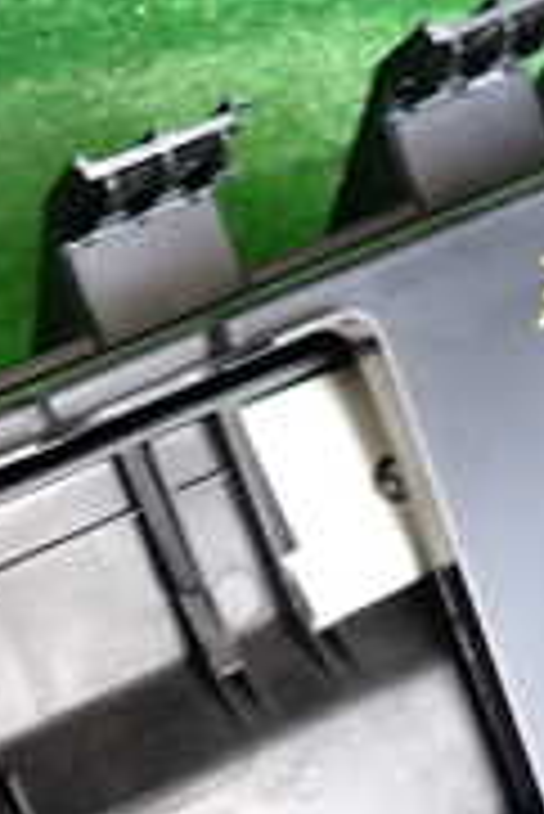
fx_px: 1945
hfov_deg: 15.8
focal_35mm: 86
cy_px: 756
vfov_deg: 22.9
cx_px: 126
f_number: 2
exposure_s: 1/40
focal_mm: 4.5
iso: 200
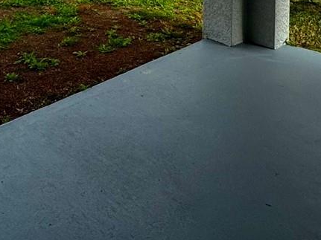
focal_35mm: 52
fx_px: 482
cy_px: -146
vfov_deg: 21.9
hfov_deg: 33.4
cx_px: -8
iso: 50
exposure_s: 1/2342
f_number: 2.2
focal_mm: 2.22
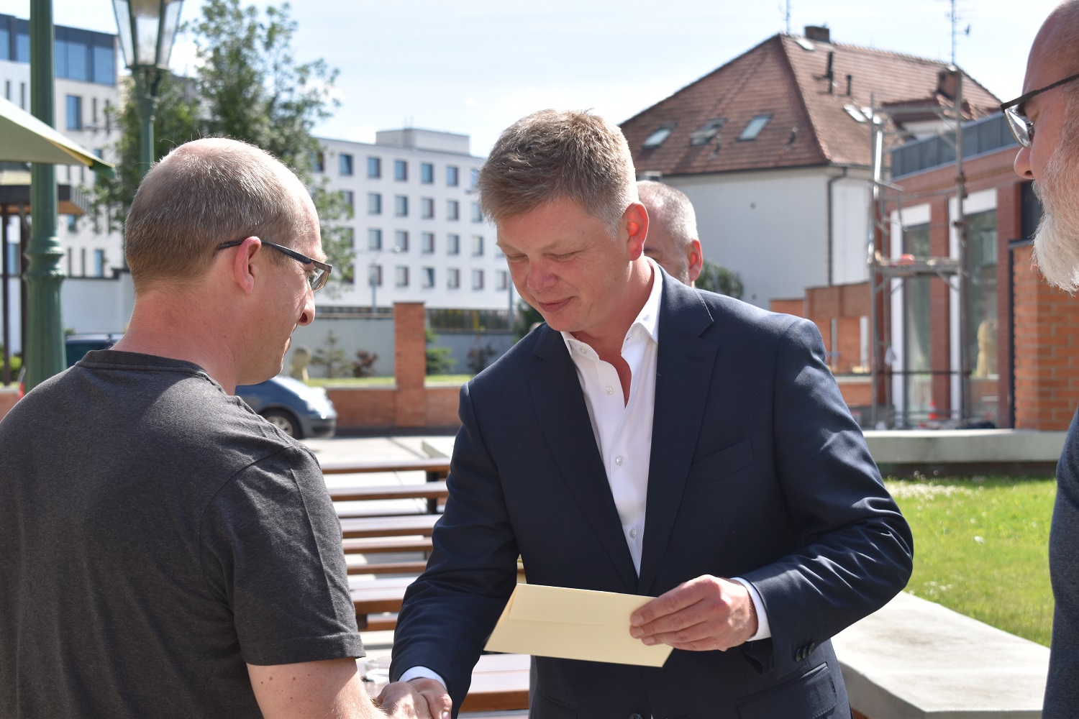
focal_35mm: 72
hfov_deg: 28.1
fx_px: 2158
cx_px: 540
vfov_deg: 18.9
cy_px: 360
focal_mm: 48
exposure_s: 1/320
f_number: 9
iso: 200
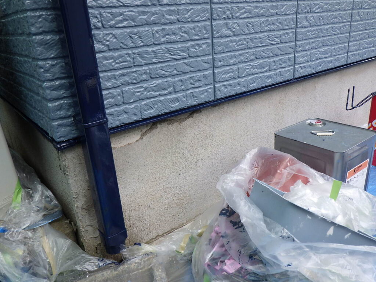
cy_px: 141
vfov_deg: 49.7
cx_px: 188
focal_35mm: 28
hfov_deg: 63.4
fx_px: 304
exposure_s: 1/200
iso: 125
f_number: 3.5
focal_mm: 5
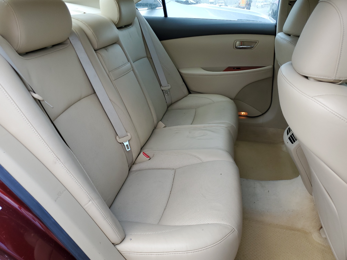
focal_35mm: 26
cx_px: 174
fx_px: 261
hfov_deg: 67.3
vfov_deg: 53.1
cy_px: 130
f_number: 1.5
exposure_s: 1/435
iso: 50
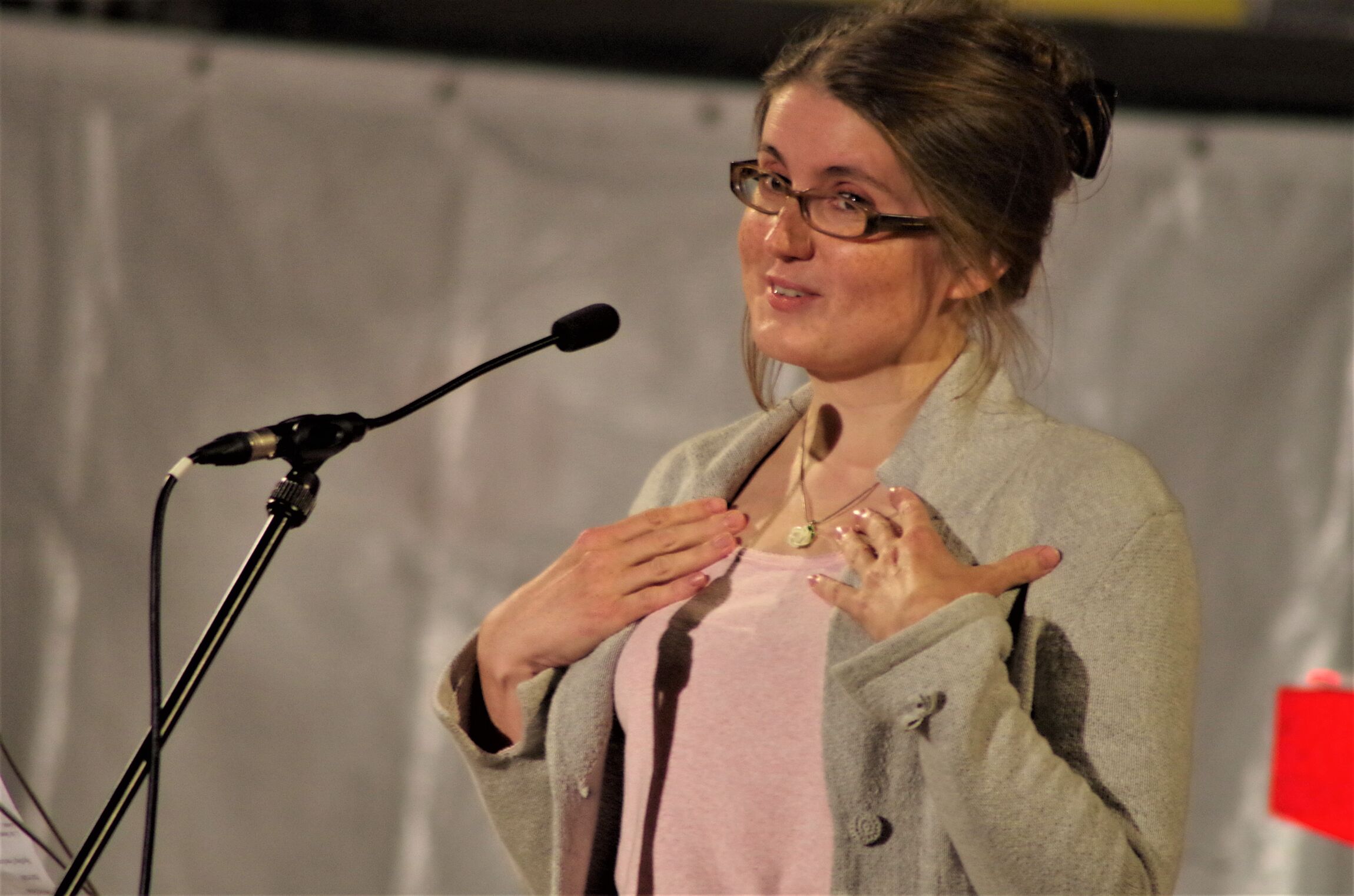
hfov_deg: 4.6
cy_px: 448
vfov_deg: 3.0
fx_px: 16889
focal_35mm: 450
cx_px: 677
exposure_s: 1/30
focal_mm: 300
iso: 1600
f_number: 5.6
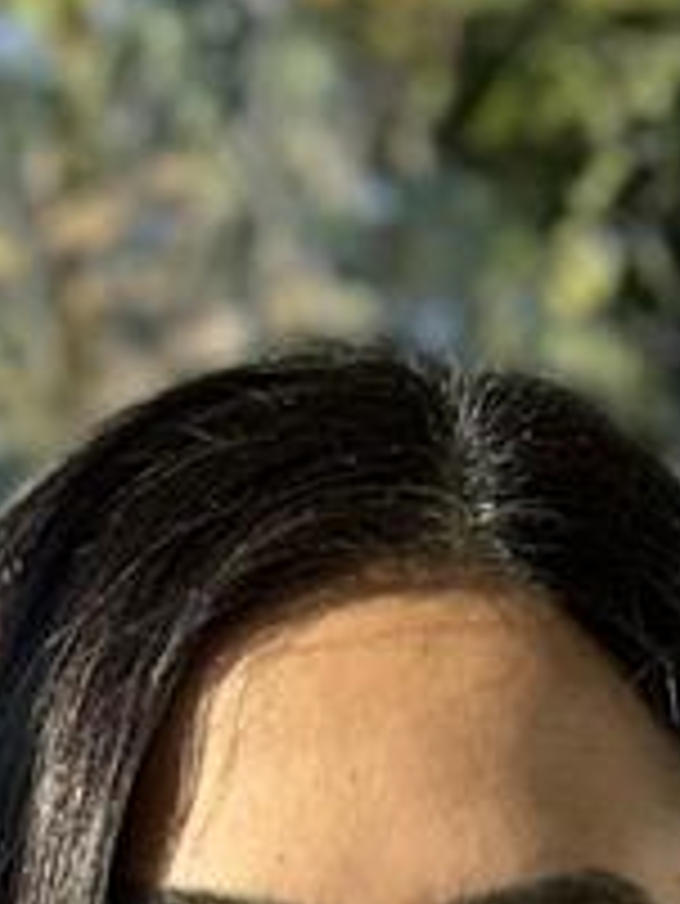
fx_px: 8320
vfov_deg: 5.7
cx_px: 482
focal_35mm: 318
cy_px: 2935
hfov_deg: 4.7
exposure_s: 1/1312
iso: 64
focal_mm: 6.76
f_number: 1.78
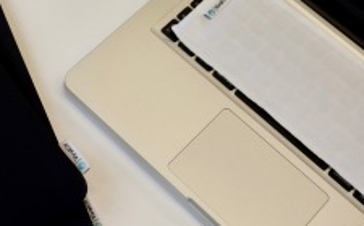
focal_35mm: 74
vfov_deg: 17.5
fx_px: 733
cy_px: 86
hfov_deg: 26.3
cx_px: -6
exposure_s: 1/100
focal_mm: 22.4
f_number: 4
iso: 200
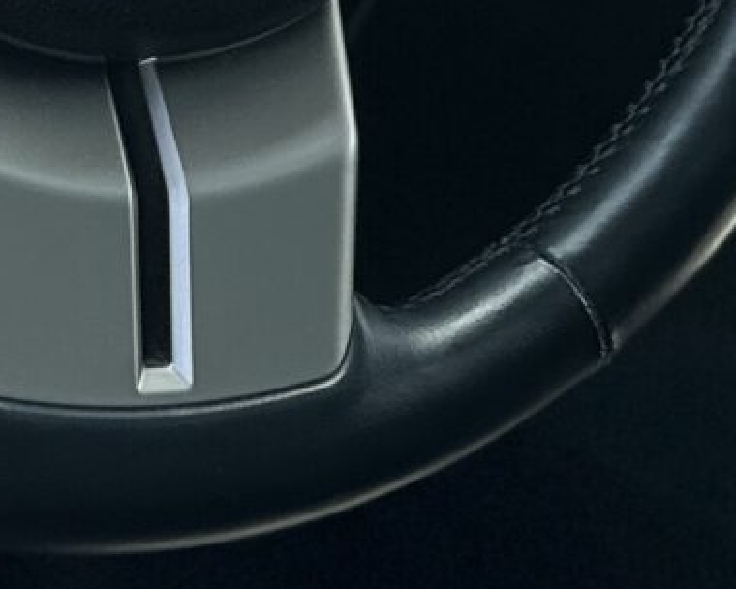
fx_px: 3442
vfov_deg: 9.3
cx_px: 566
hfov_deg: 12.2
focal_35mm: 158
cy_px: -453
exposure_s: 1/1212
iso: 80
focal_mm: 6.86
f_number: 1.78
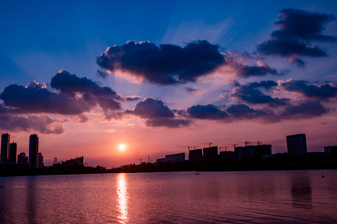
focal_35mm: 36
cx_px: 168
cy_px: 112
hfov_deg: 53.1
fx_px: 337
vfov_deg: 36.9
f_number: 10
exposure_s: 1/200
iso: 100
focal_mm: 24
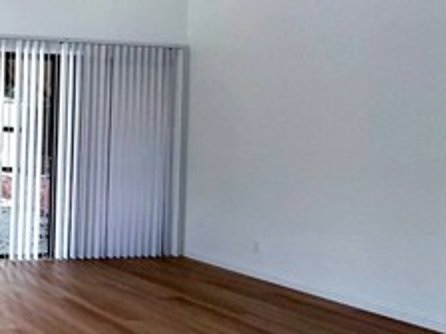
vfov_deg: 35.8
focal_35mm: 40
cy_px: 127
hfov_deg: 31.2
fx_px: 515
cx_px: -181
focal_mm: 2.22
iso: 80
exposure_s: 1/121
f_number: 2.2
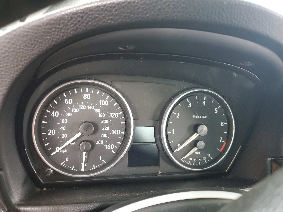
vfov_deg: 53.1
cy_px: 106
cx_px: 142
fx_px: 213
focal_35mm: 26
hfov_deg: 67.3
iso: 305
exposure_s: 1/40
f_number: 1.5
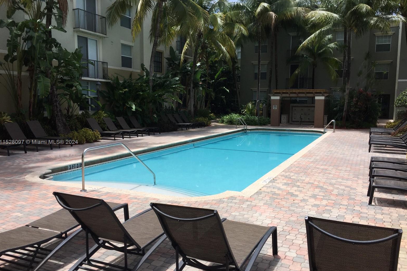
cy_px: 143
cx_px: 204
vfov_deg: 42.3
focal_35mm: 31
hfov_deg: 60.3
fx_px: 350
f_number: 2.2
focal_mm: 4.15
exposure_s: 1/1721
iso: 32
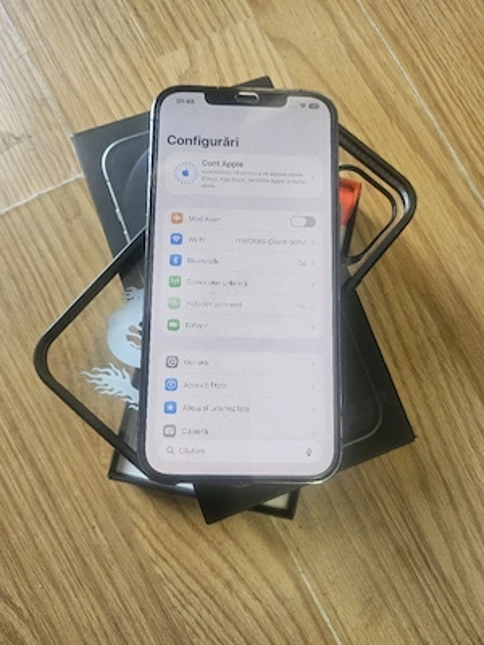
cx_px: 242
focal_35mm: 24
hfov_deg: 56.8
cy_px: 322
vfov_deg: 71.6
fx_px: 447
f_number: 1.8
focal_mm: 5
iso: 100
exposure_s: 1/101
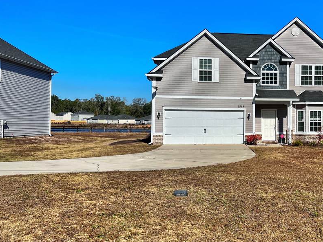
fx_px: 392
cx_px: 257
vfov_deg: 34.3
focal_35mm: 42
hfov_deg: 42.8
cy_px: 110
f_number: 1.5
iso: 50
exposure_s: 1/6579
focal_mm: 5.7
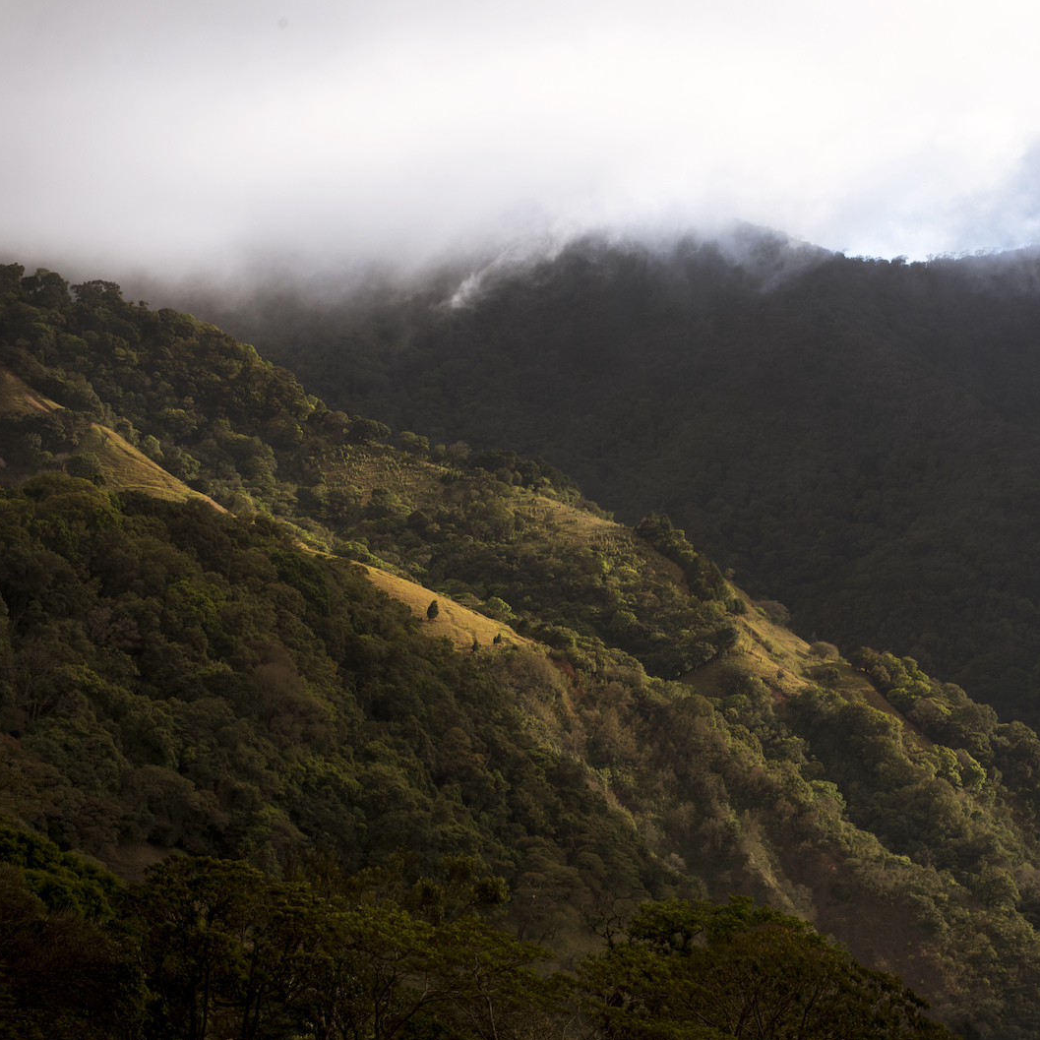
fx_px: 3501
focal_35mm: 103
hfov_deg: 16.8
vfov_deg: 16.9
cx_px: 734
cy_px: 517
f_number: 11
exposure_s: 1/500
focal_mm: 80
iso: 320
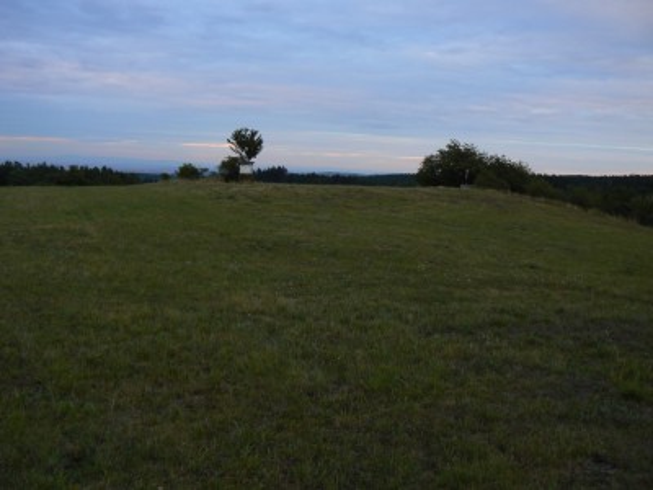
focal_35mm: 36
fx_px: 679
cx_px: 326
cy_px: 245
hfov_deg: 51.4
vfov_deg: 39.7
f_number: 2.8
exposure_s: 1/40
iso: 80
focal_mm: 6
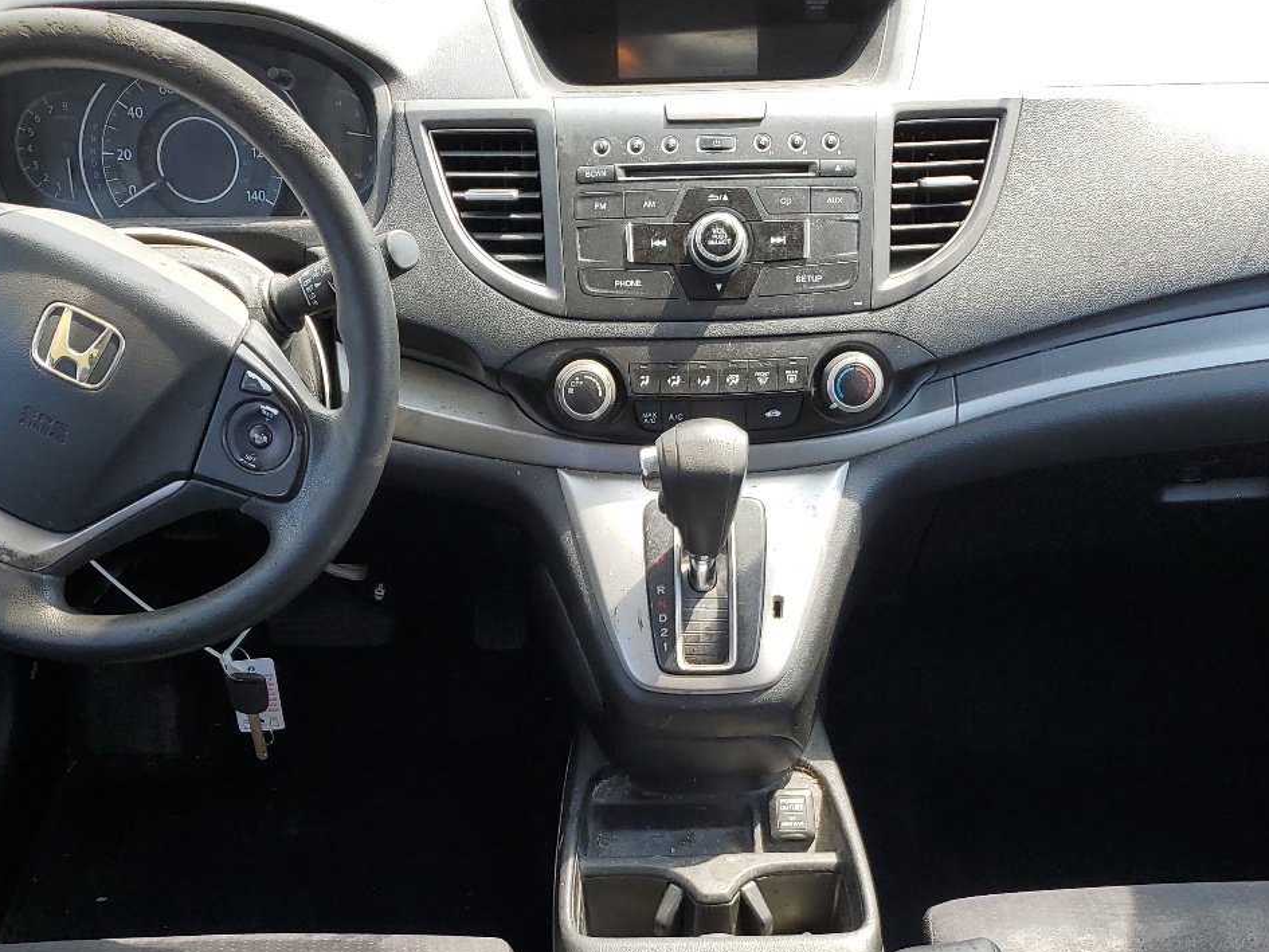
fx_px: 1613
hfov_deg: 42.9
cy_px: 777
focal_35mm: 44
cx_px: 610
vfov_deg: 31.9
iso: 50
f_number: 1.5
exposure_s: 1/238
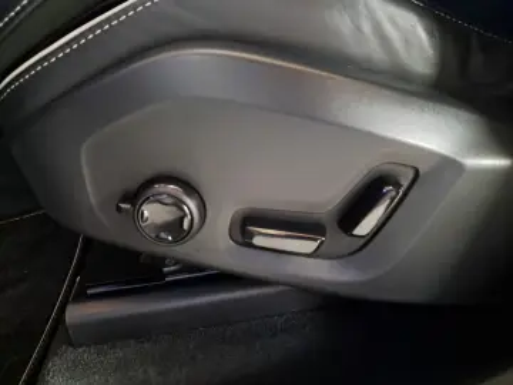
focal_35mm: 27
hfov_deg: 65.3
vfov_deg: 51.4
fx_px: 400
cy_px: 192
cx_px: 256
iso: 2000
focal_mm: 4
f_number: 1.8
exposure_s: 1/10
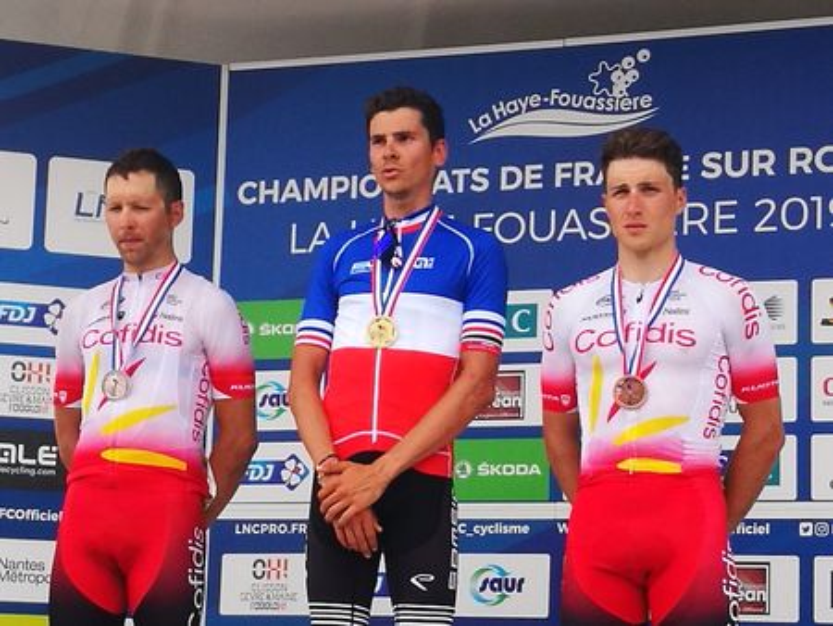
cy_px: 313
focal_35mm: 106
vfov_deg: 14.0
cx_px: 416
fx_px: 2552
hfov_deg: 18.5
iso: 50
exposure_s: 1/354
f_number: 2.2
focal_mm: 4.5
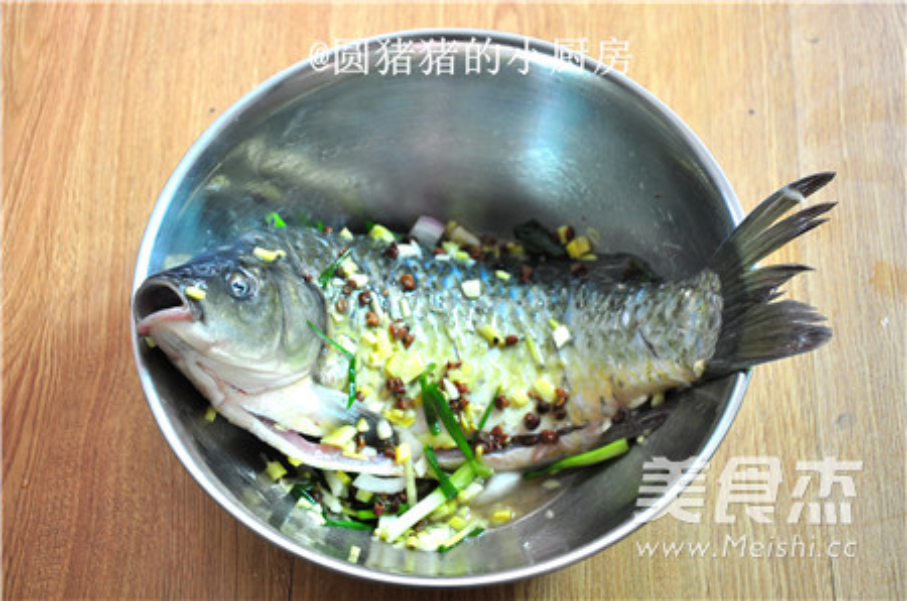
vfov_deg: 20.1
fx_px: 1697
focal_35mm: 68
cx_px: 454
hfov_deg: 29.9
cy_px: 300
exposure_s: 1/5
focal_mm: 45
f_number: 6.3
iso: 250
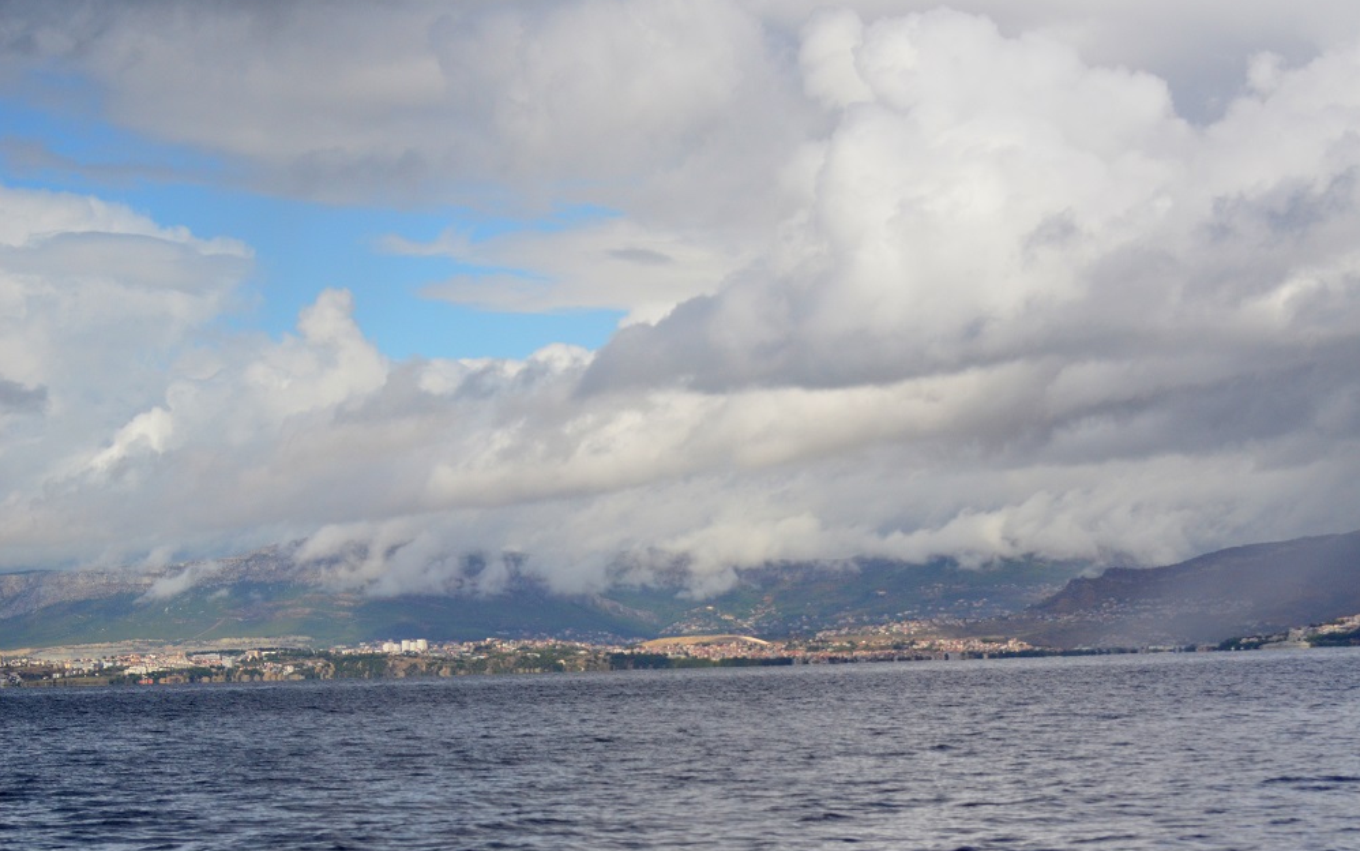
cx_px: 680
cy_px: 434
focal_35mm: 107
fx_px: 3966
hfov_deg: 19.5
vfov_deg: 12.2
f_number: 4.5
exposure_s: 1/8000
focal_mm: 70
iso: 720
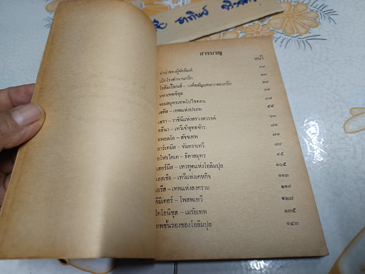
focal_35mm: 24
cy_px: 137
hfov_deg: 71.6
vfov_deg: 56.8
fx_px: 253
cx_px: 182
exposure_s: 1/33.3
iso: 853
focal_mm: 5.31
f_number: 1.7
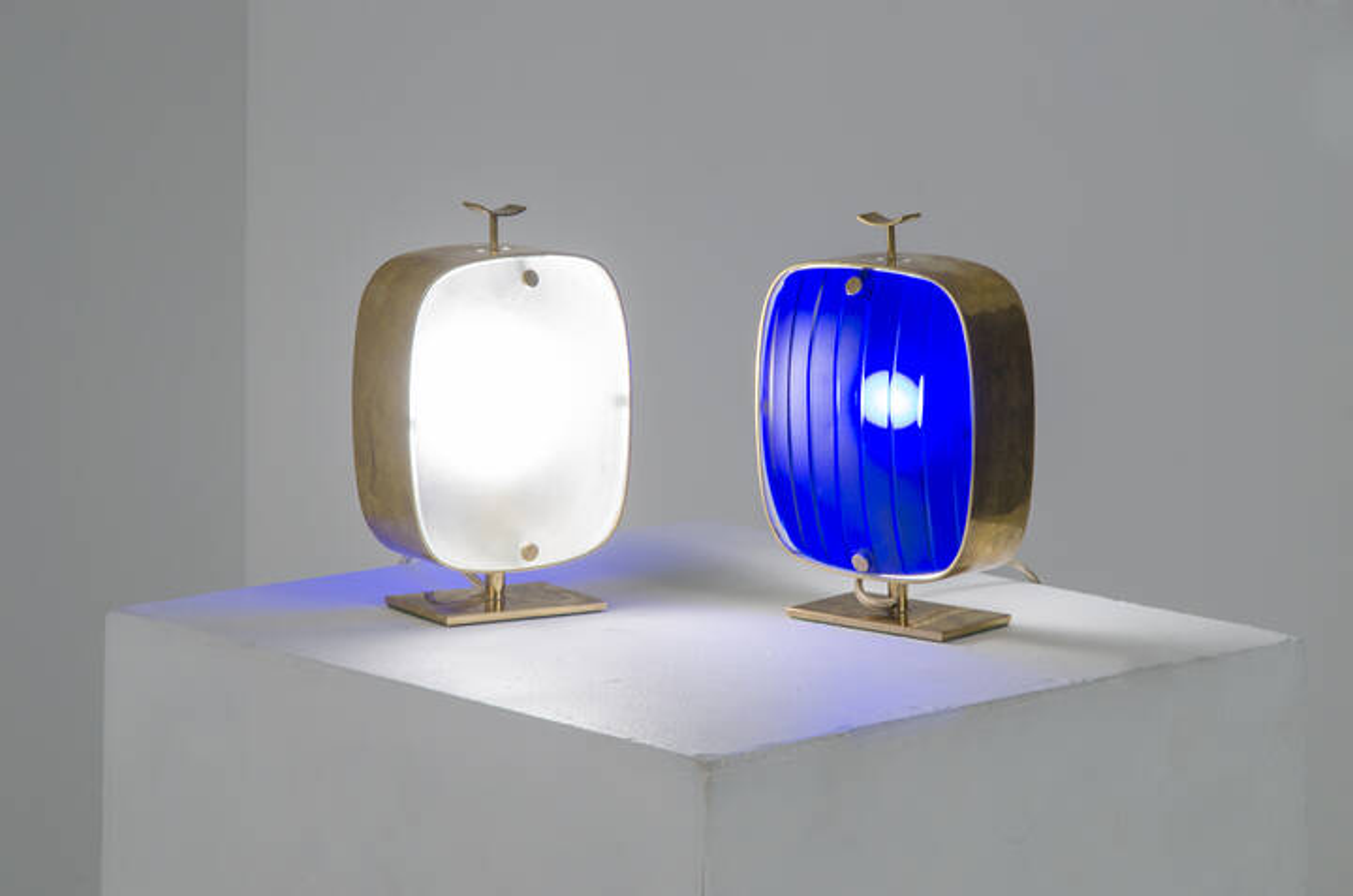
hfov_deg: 17.1
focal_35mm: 120
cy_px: 448
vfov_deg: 11.4
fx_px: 4501
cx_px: 676
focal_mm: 80
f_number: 18
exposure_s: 1.3
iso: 100
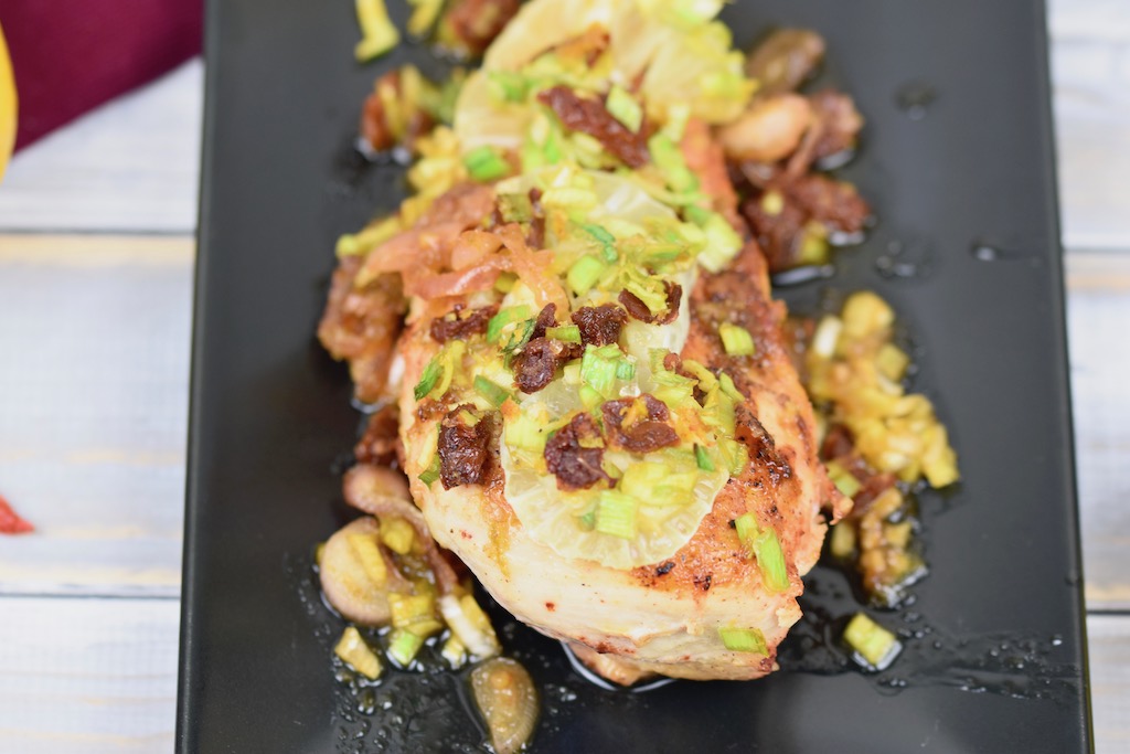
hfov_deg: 13.0
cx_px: 565
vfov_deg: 8.7
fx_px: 4944
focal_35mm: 158
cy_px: 377
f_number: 4.5
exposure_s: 1/80
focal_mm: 105
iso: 400
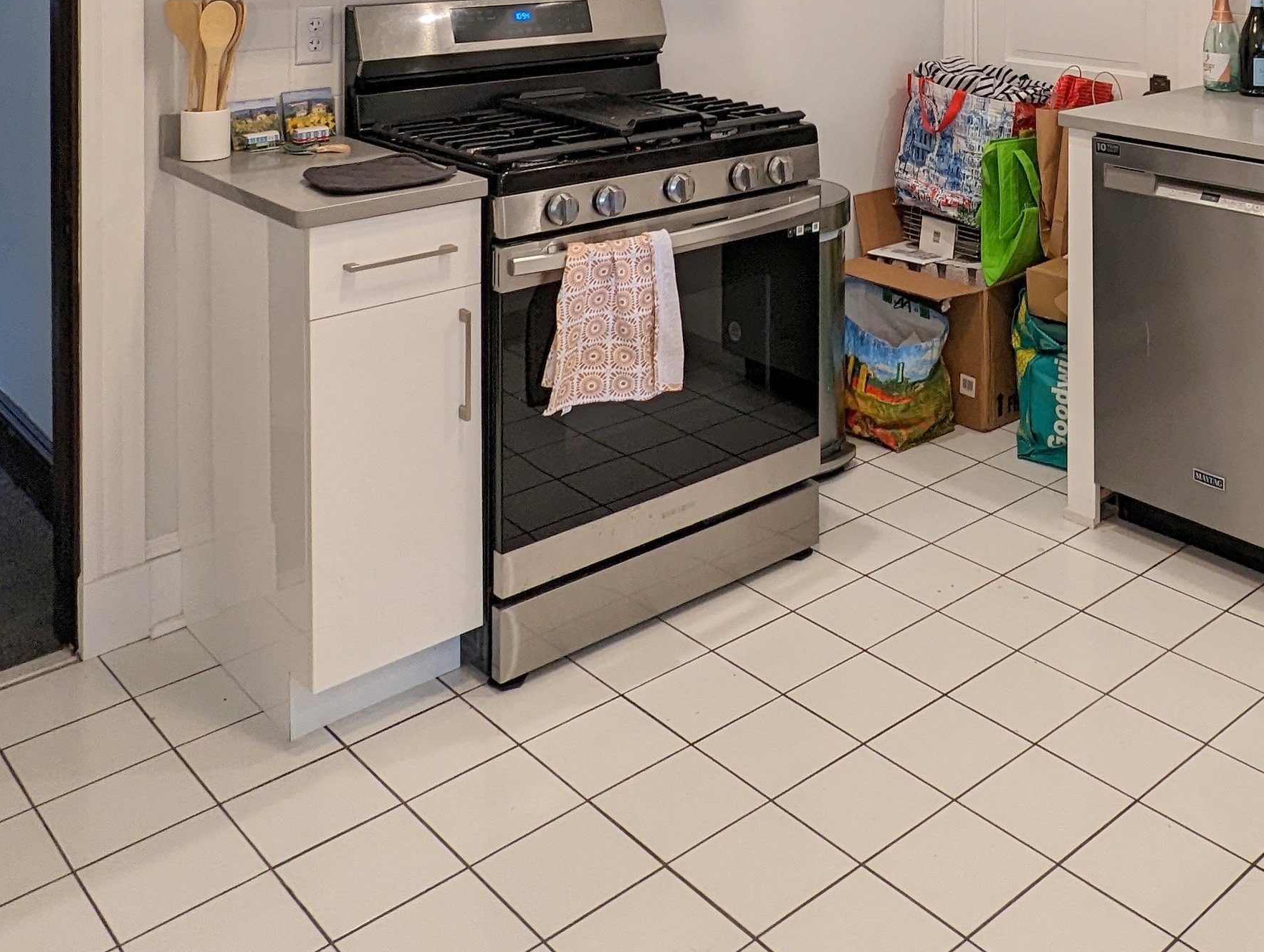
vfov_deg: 33.5
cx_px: 886
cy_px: -109
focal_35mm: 37
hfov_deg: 48.8
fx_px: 1353
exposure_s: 1/40
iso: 59
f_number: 2.2
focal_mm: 2.35
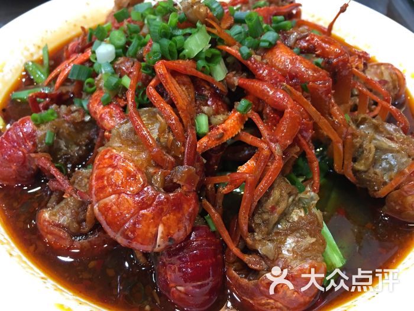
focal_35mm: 29
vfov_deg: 48.2
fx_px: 347
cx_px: 207
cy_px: 156
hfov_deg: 61.7
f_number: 2.2
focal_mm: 4.15
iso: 80
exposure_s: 1/10
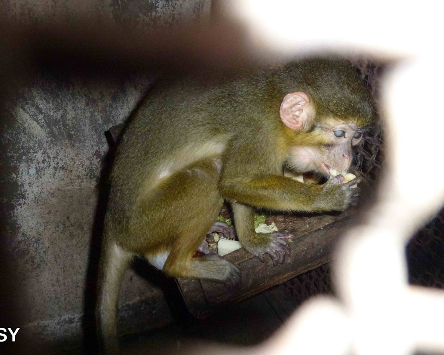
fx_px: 723
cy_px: 179
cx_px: 218
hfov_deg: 34.2
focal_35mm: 55
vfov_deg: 27.6
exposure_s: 1/60
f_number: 4.3
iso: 400
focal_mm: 9.4
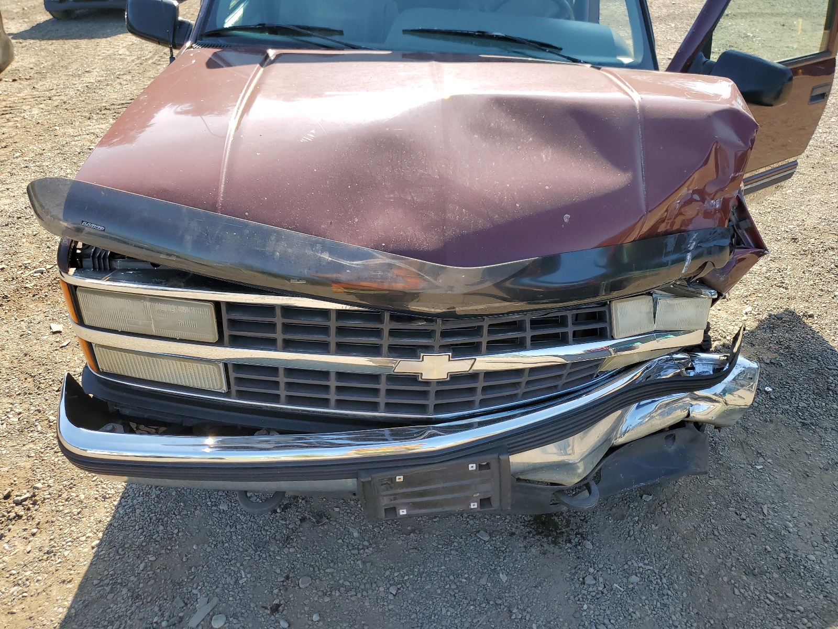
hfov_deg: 67.3
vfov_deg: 53.1
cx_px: 419
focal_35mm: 26
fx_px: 629
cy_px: 314
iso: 50
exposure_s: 1/769
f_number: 1.5
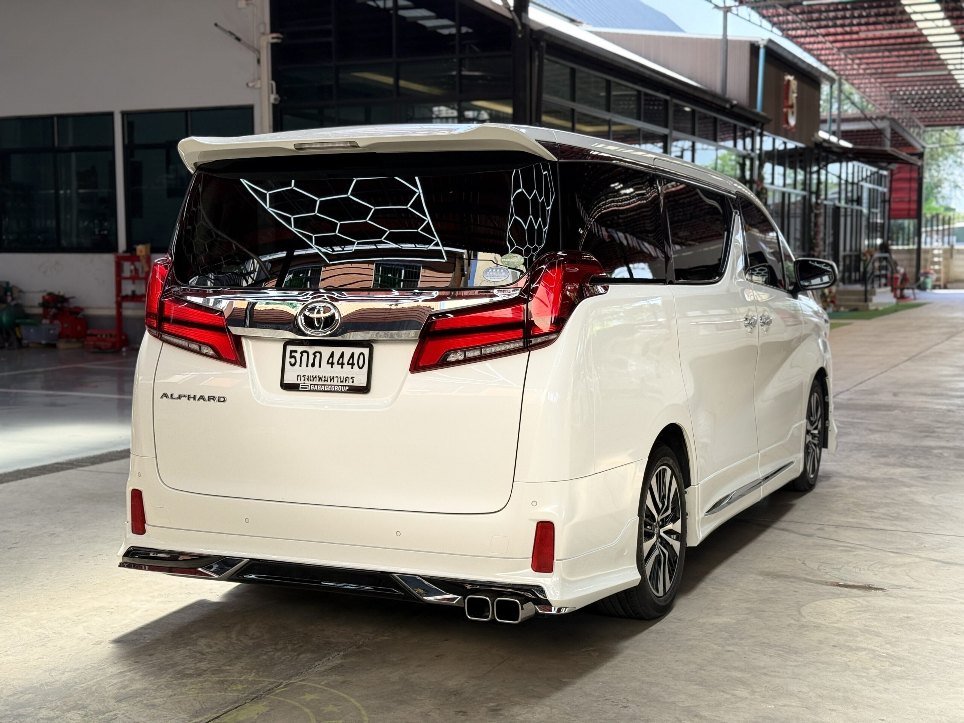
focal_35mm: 48
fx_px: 1337
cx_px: 482
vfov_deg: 30.3
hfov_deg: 39.7
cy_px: 362
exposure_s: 1/411
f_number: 1.78
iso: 64
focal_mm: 6.76
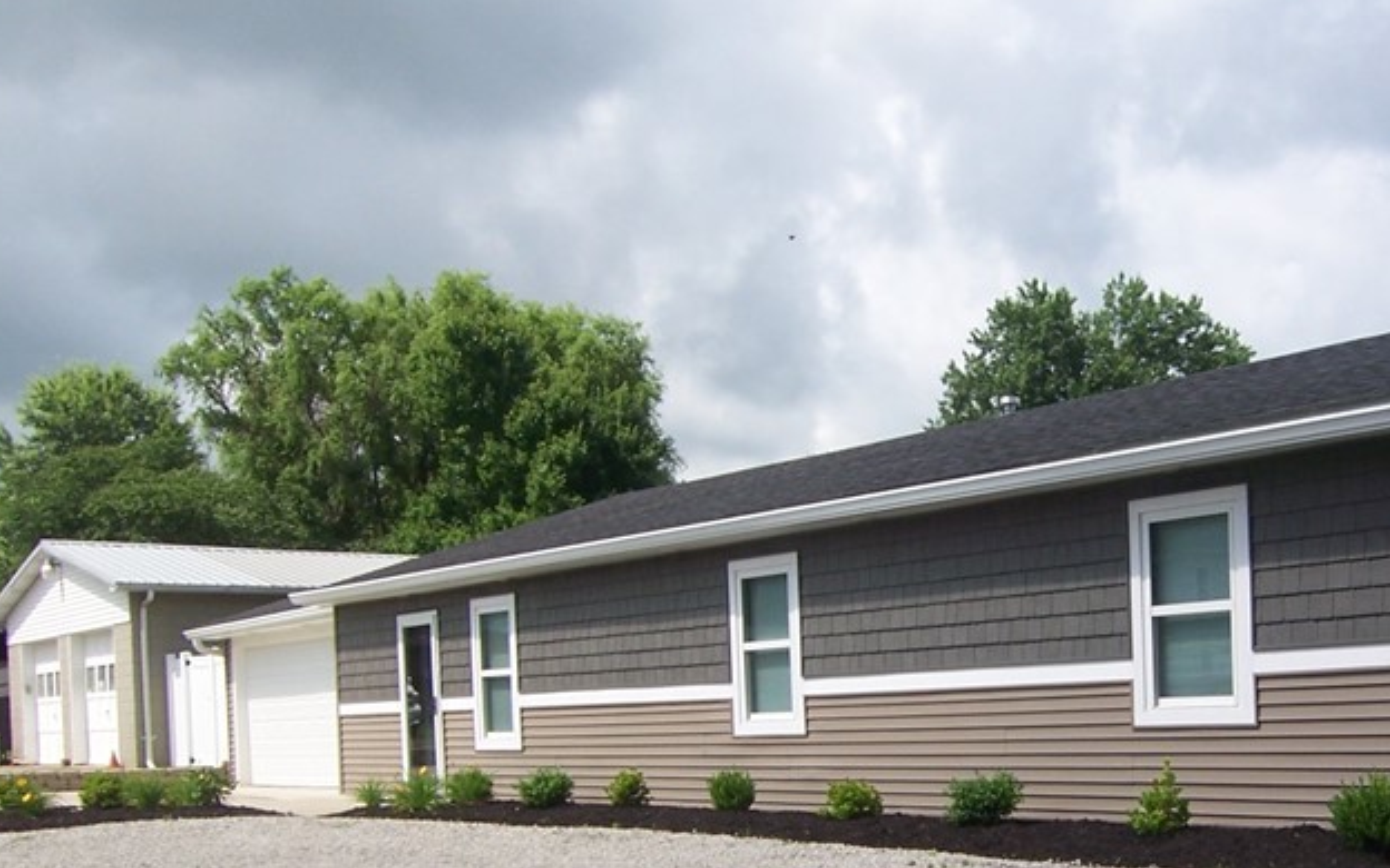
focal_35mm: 40
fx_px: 1515
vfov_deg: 31.0
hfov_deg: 47.5
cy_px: 728
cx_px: 1036
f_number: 5.6
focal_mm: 3.8
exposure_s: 1/320
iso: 64
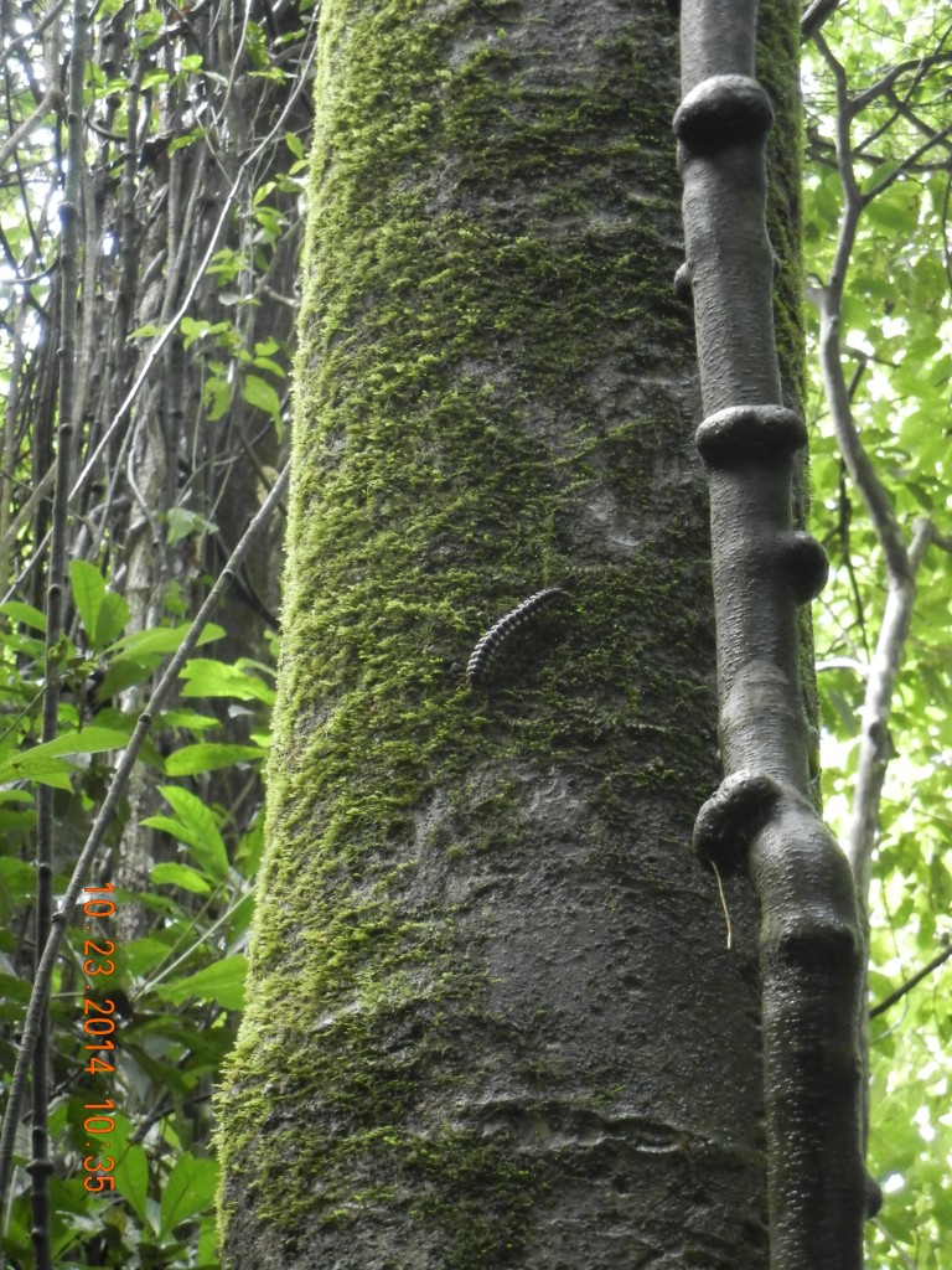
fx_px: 4254
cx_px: 476
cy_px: 635
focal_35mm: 116
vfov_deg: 17.0
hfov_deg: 12.8
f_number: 4.6
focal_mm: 20.9
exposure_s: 1/6.8
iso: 200
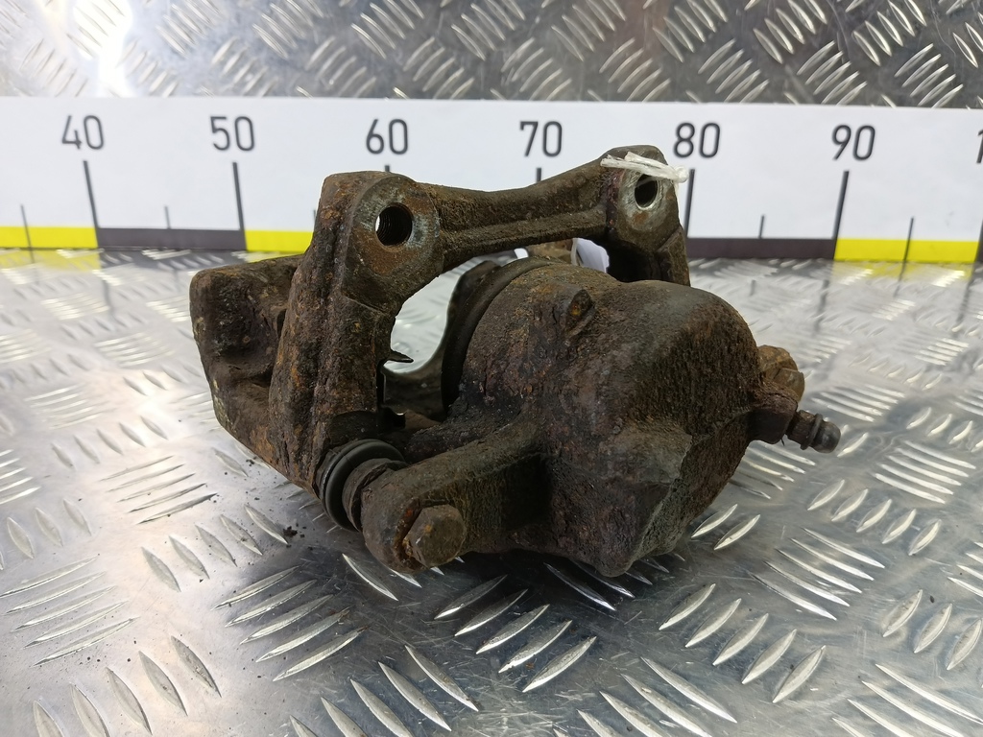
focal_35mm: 23
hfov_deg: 73.9
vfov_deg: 58.9
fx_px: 653
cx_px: 492
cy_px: 368
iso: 187
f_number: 1.6
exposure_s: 1/50
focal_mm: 4.11
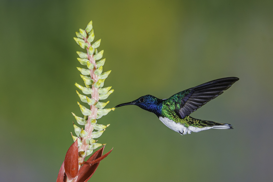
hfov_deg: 10.3
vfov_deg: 6.9
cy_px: 91
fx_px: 1516
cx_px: 136
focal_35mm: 200
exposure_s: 1/250
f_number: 18
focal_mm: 200
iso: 400
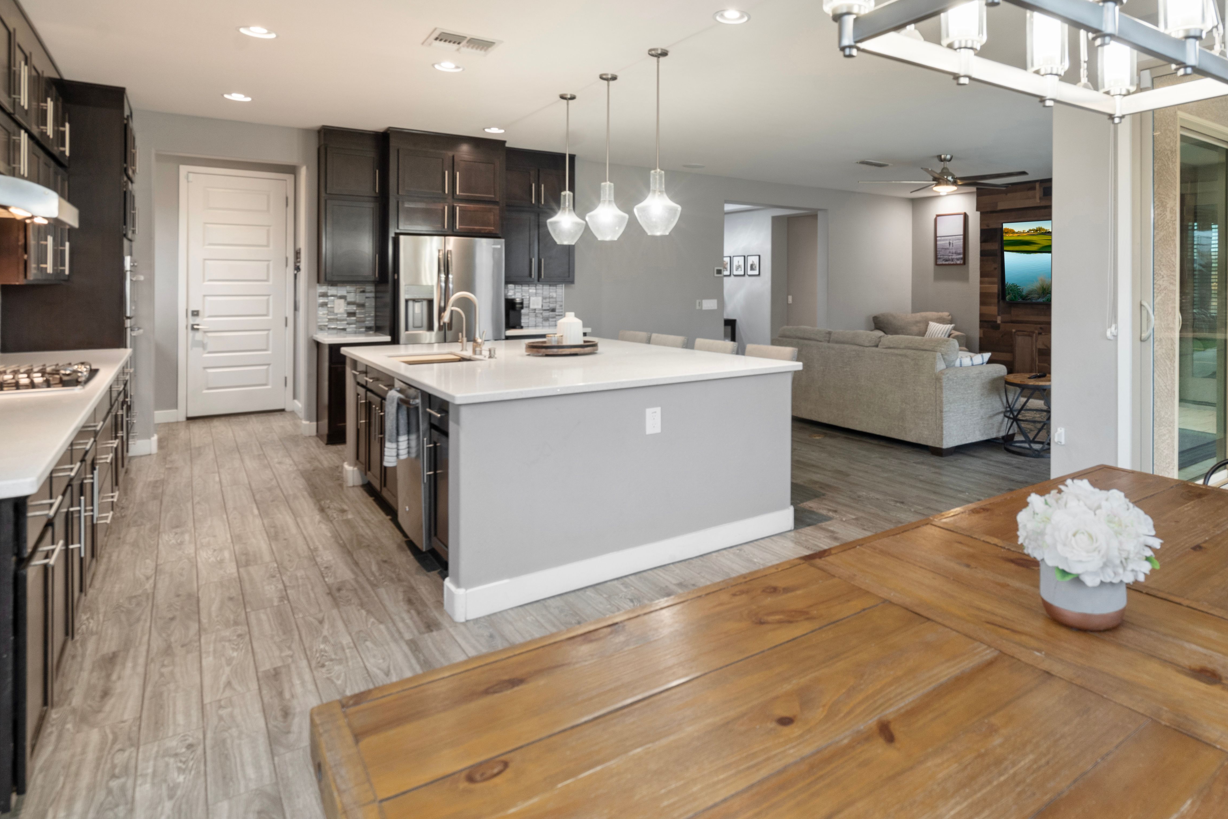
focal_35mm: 21
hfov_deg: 79.1
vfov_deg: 58.4
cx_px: 795
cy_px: 288
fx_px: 716
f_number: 8
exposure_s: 1/5
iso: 320
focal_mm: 16
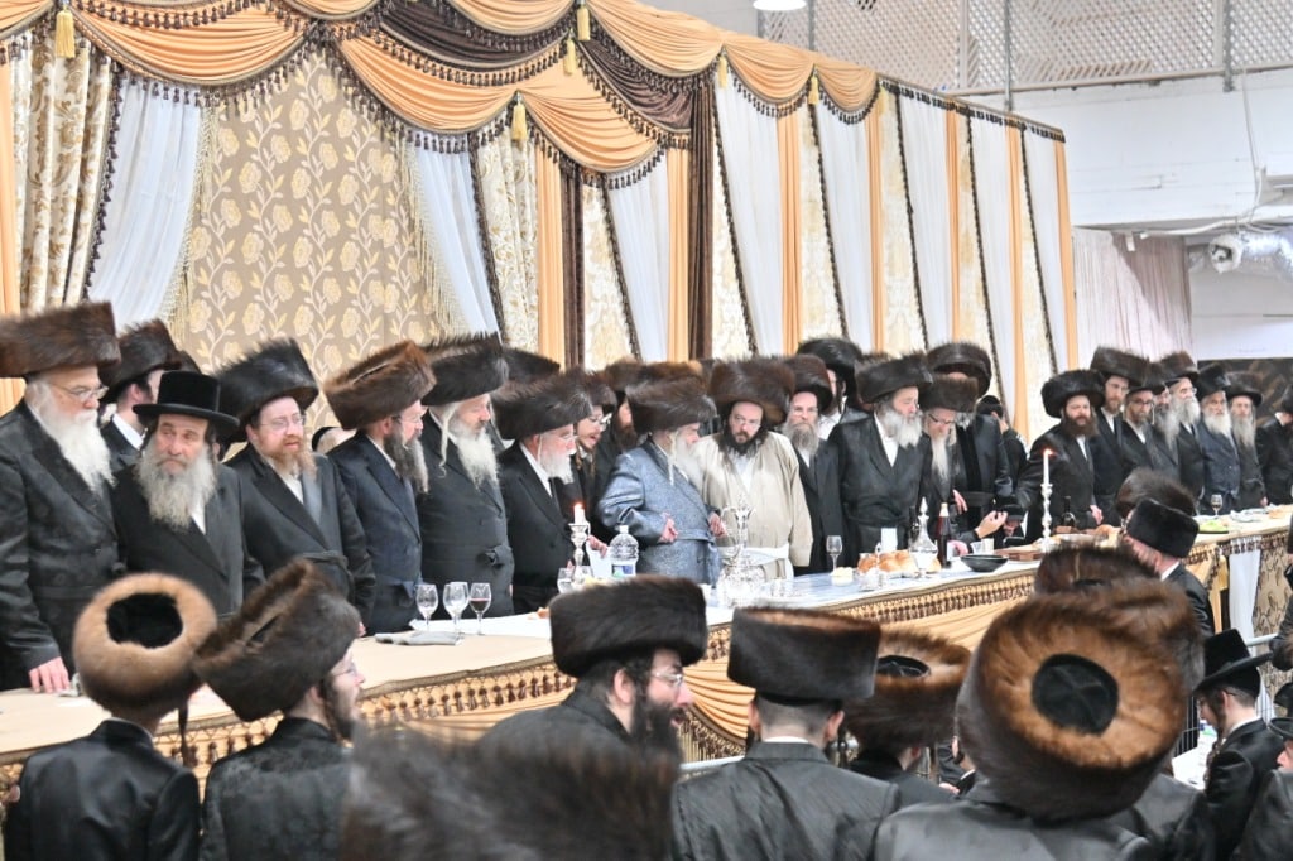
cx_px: 646
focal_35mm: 57
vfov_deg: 23.8
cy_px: 430
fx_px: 2046
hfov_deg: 35.1
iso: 2000
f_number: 4
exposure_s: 1/200
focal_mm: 38
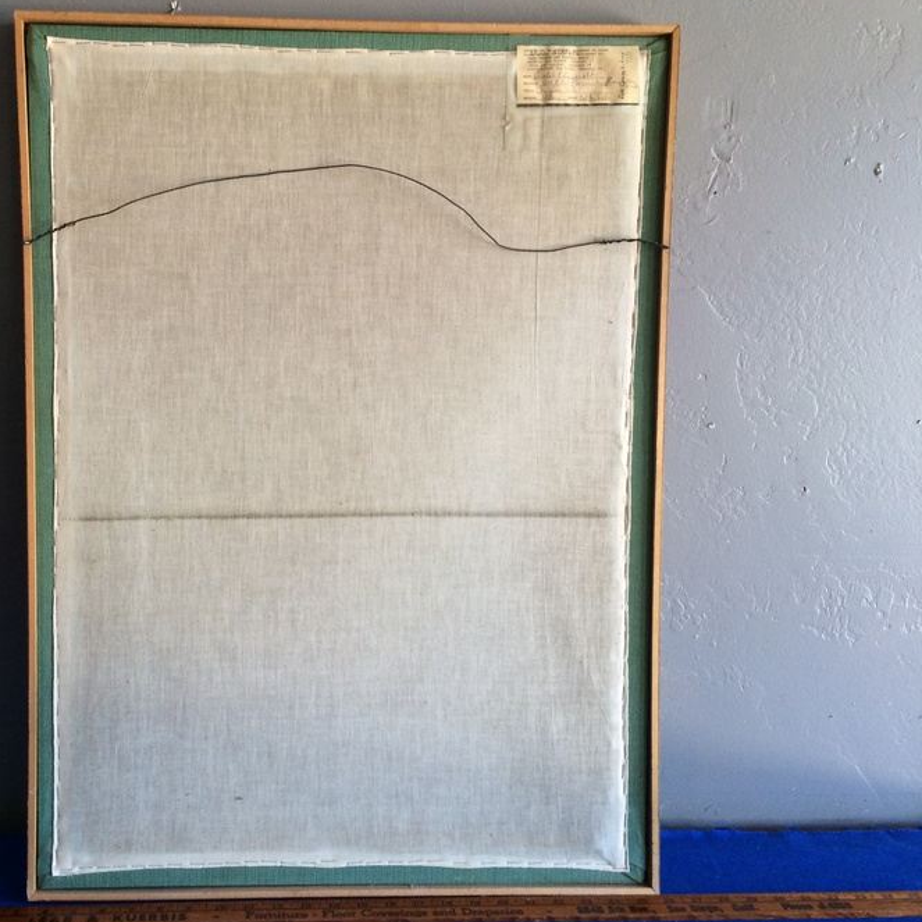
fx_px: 1085
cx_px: 313
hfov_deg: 45.4
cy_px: 455
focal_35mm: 36
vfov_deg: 46.0
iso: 64
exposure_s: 1/30
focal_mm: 4.12
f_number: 2.2
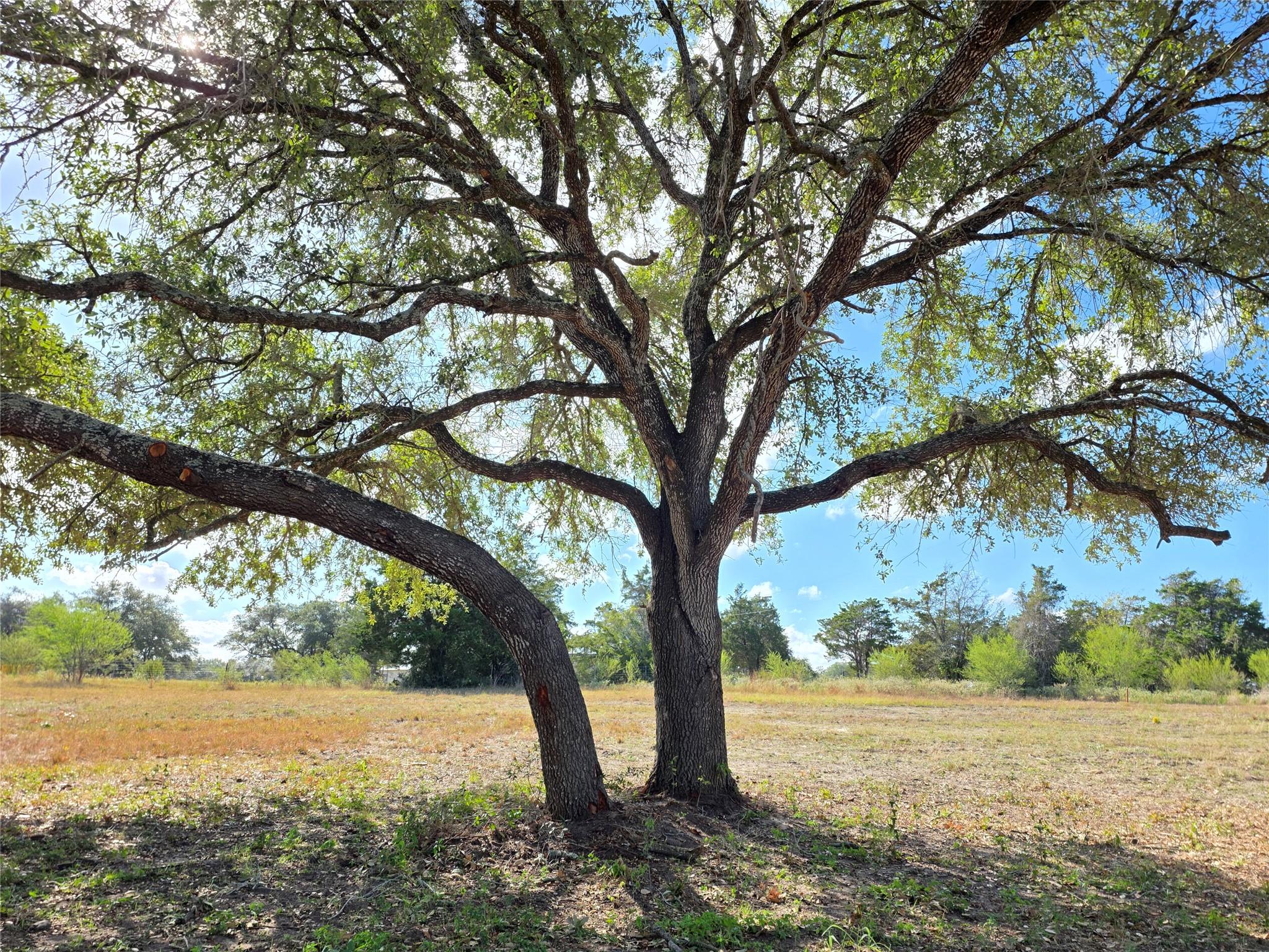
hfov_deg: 73.9
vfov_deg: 58.9
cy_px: 476
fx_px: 843
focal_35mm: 23
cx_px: 634
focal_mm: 6.25
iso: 80
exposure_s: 1/2423
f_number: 1.7
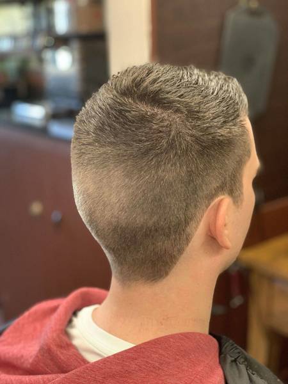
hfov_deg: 28.0
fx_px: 577
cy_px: 192
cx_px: 144
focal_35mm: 52
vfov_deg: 36.8
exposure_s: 1/50
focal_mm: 6
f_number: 2.4
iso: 160
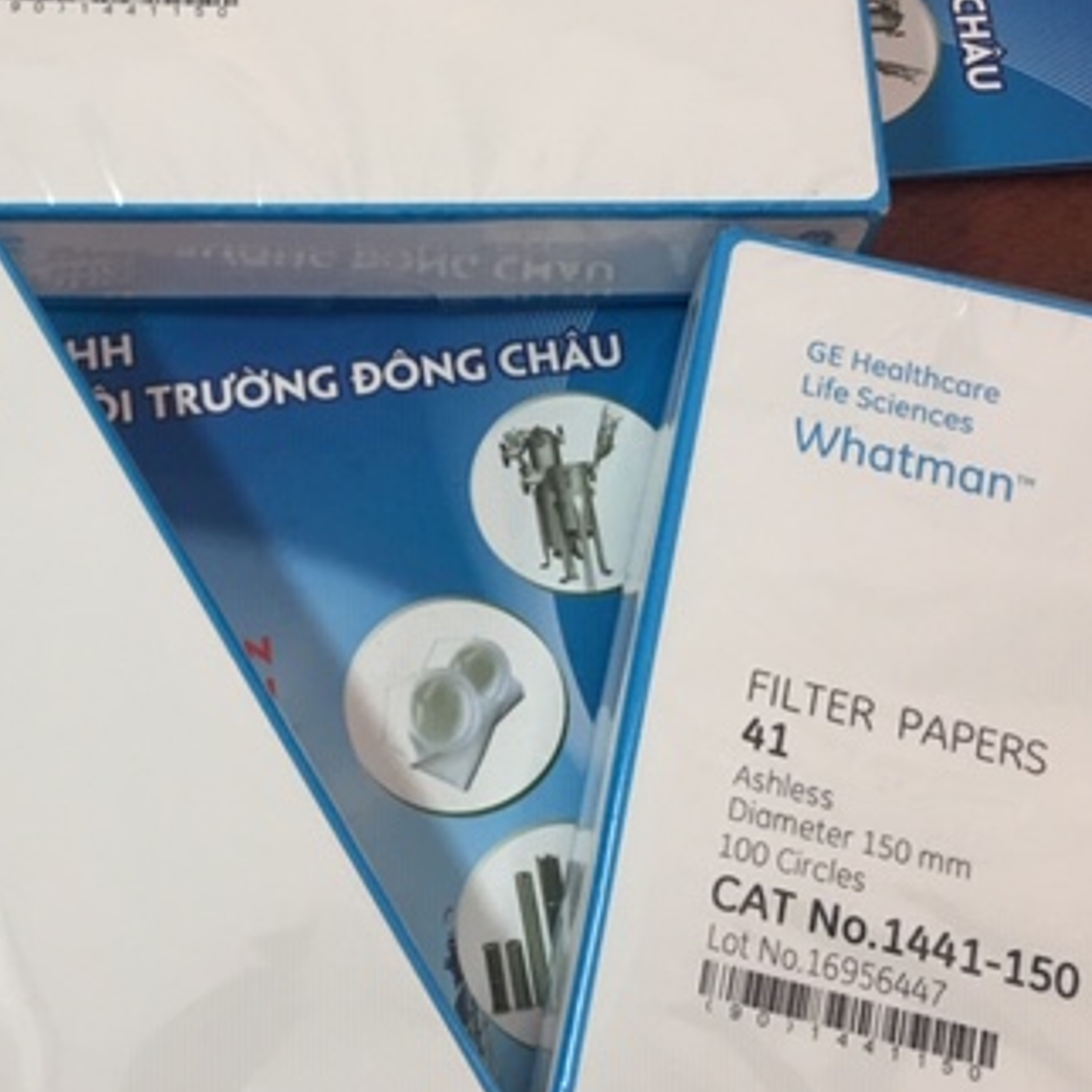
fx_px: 1820
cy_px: 560
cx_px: 417
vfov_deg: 33.4
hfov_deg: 33.3
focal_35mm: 51
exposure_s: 1/17
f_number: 2.2
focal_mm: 4.15
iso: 64
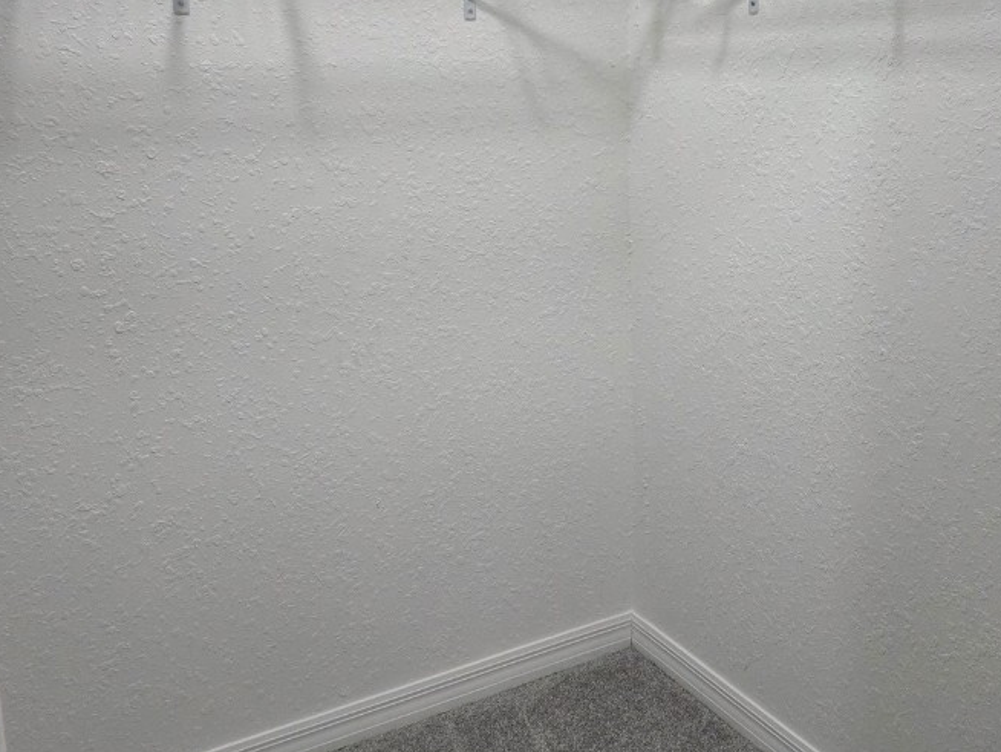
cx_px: 594
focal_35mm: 36
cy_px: 279
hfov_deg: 51.0
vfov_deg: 39.4
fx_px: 1041
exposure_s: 1/120
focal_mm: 5.4
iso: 320
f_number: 1.8
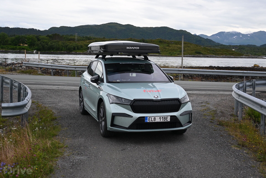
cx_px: 133
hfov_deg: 40.0
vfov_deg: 27.3
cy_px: 89
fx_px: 366
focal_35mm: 50
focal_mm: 33
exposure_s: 1/250
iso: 250
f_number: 5
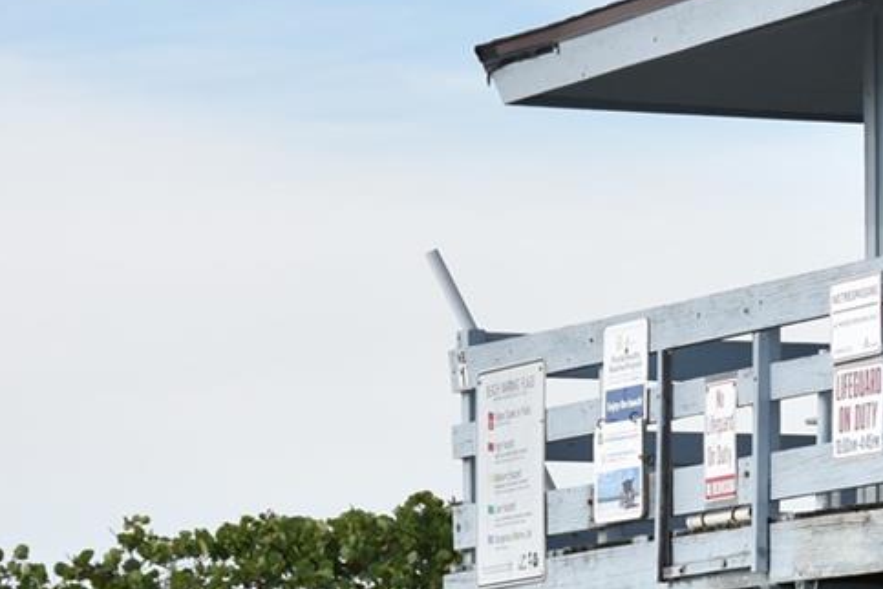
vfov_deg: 4.6
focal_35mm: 298
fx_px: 7309
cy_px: 395
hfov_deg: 6.9
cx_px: 1016
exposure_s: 1/500
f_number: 8
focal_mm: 60
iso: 320
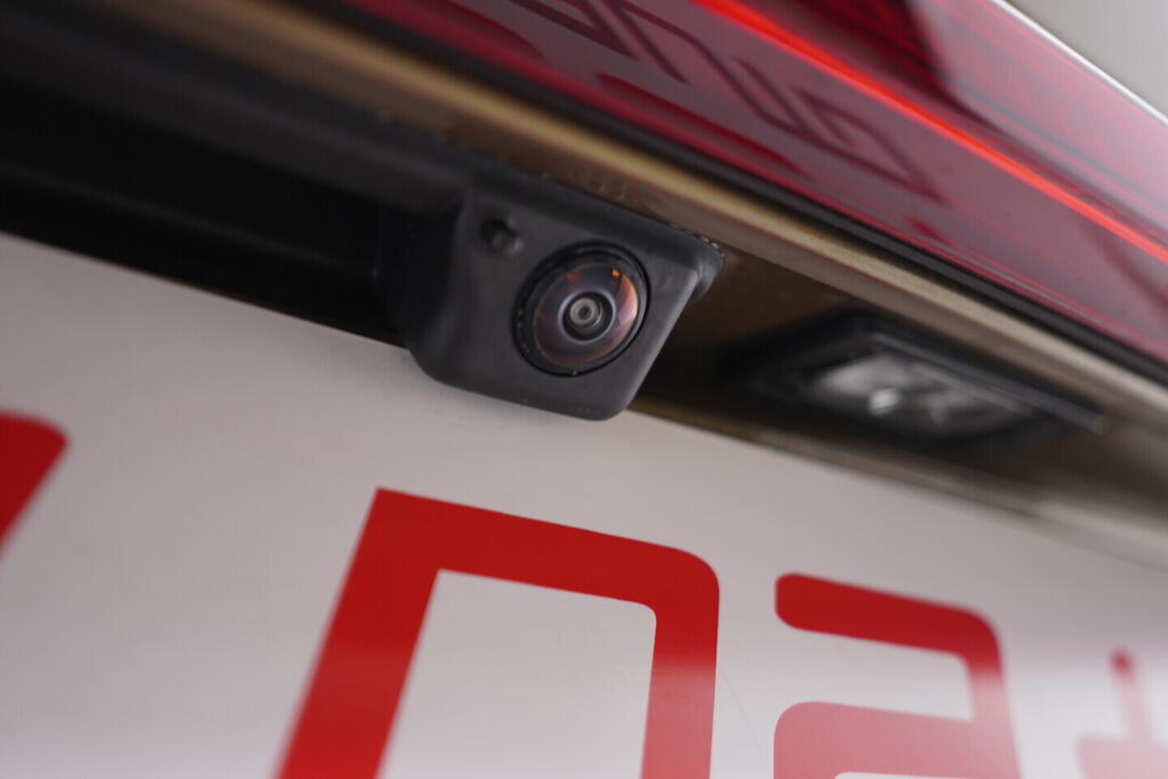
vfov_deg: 36.9
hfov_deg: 53.1
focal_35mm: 36
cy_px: 390
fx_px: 1168
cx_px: 584
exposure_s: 1/40
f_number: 2.8
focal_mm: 24
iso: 250
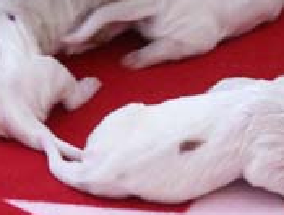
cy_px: 70
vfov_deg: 3.2
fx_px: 3807
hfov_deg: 4.3
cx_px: 123
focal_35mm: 463
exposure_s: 1/30
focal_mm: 75
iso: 400
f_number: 4
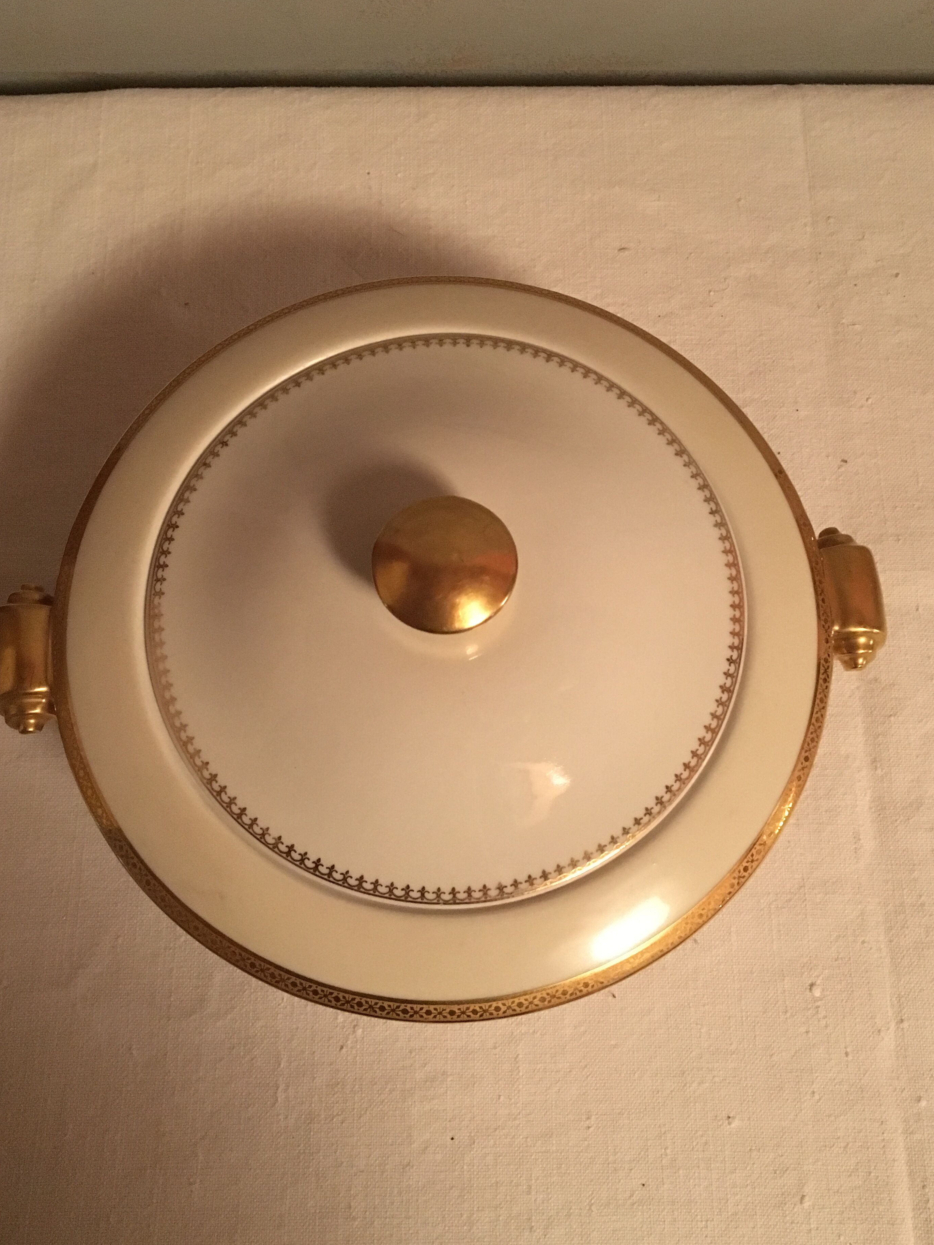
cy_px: 623
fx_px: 1151
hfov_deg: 44.2
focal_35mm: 32
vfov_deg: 56.8
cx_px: 468
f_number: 2.2
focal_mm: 4.15
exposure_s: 1/17
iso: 400
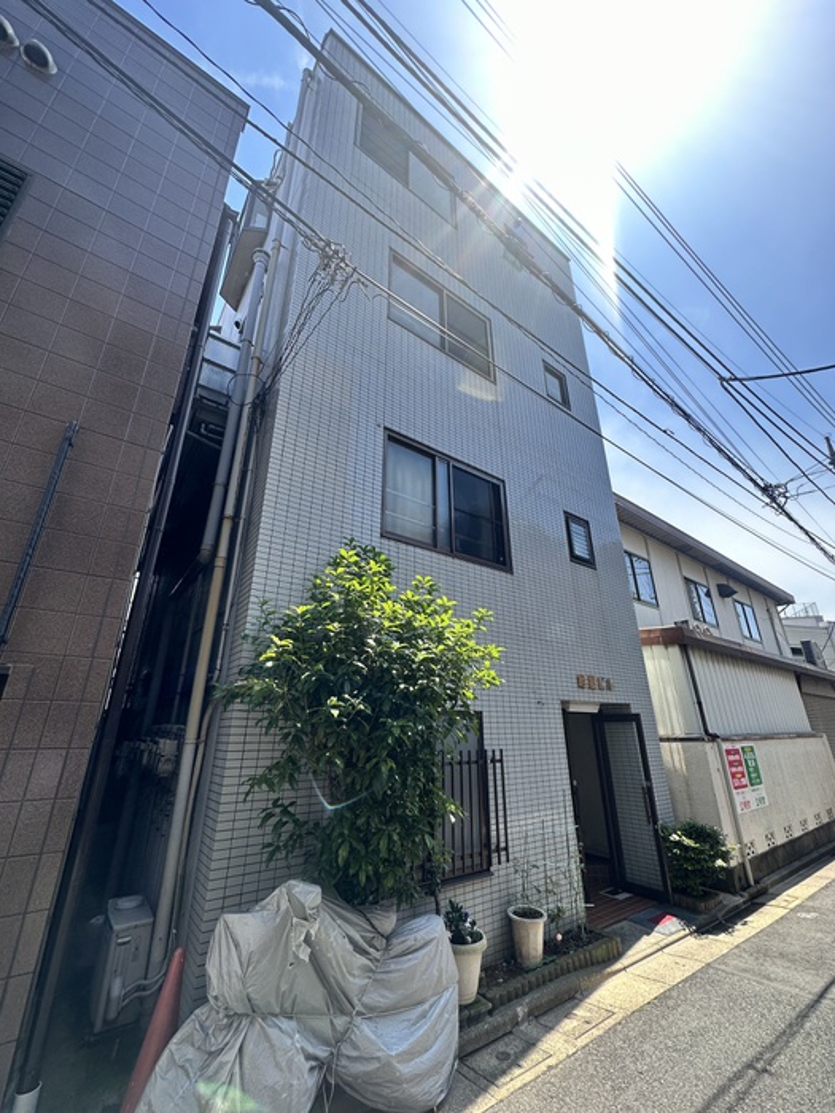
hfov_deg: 85.7
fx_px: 450
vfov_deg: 102.1
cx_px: 418
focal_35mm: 14
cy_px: 556
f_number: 2.2
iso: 40
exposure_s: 1/636
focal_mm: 2.22
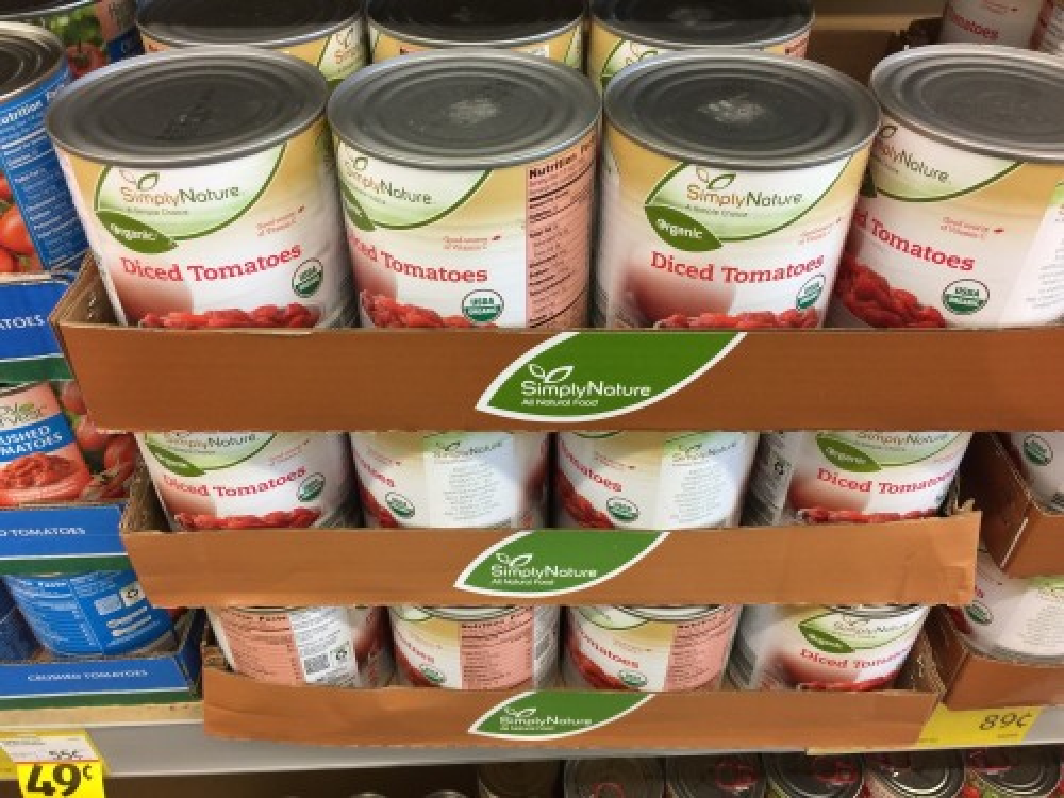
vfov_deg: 48.2
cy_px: 399
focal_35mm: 29
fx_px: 891
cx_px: 532
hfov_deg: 61.7
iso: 50
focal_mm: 4.15
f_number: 2.2
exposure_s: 1/15
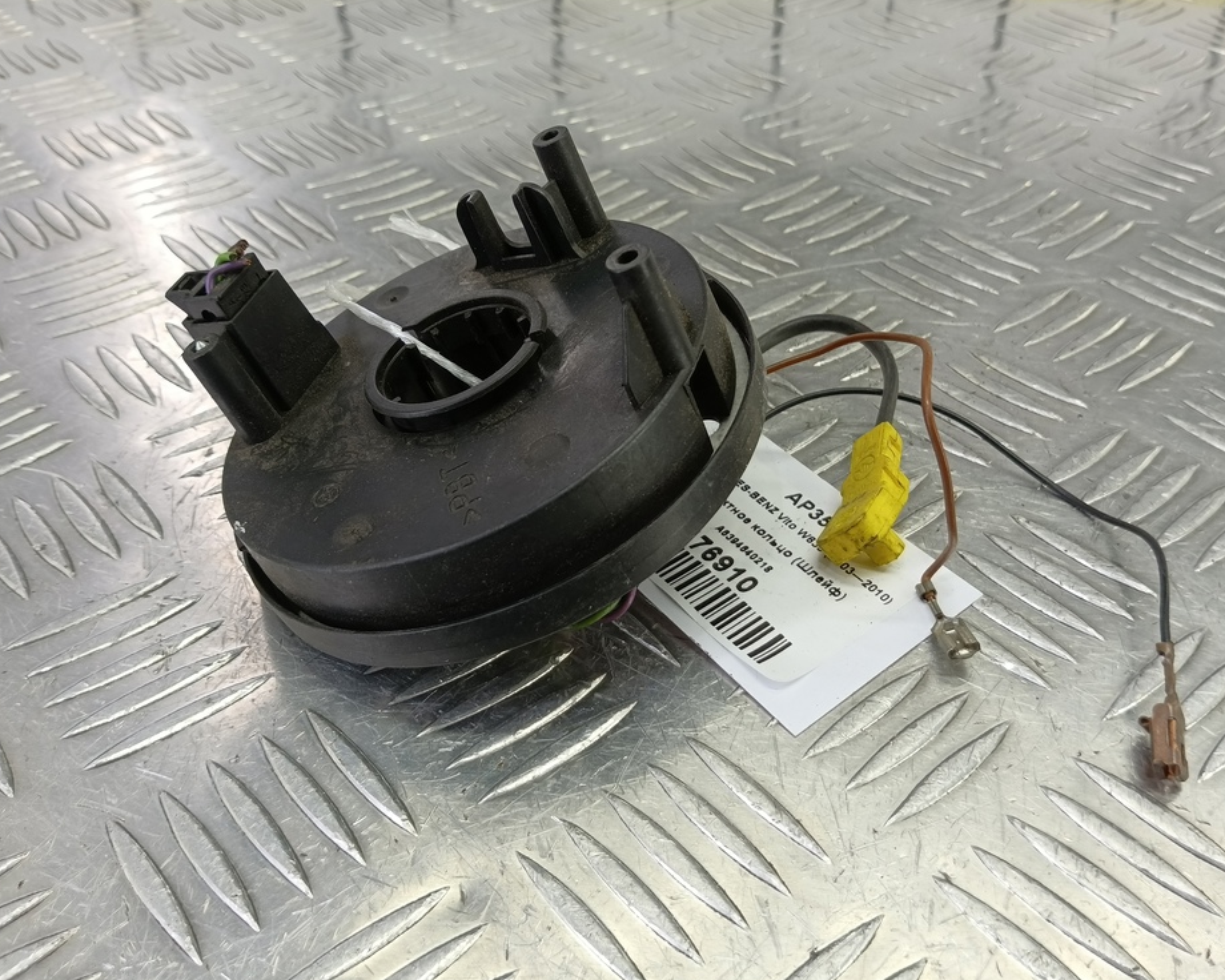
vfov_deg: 56.8
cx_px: 662
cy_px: 486
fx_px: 906
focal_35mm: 25
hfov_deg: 68.0
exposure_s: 1/50
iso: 132
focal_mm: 4.11
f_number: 1.6
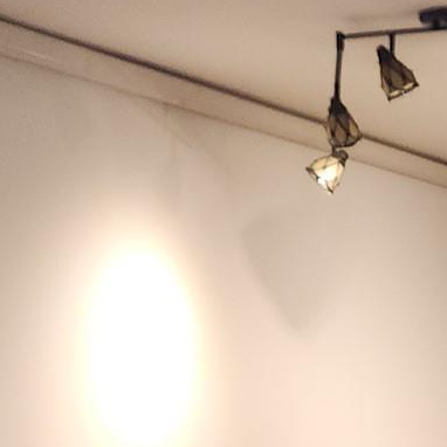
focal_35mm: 109
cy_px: 811
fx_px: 1592
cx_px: 710
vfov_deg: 14.1
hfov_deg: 14.7
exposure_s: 1/60
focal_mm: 5.4
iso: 125
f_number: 1.8
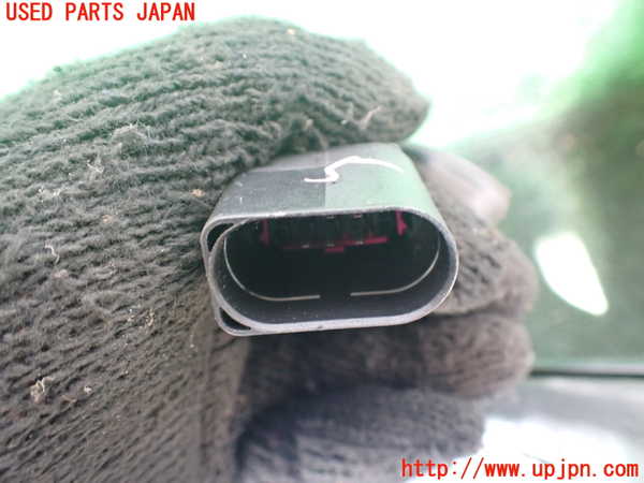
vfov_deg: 46.8
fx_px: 558
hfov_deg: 60.0
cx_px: 322
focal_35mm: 30
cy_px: 242
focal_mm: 5.4
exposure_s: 1/30
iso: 1000
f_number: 2.3
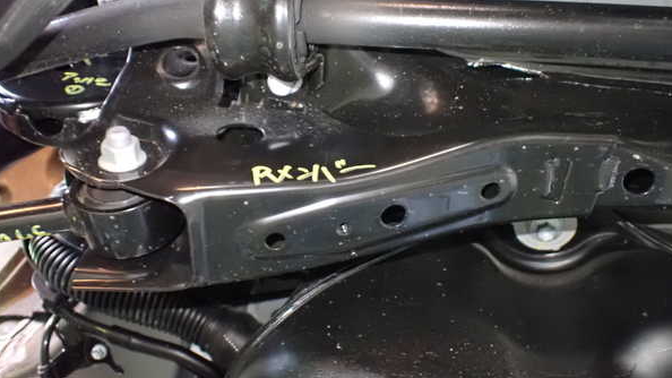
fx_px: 588
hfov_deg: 59.5
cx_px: 336
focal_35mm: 33
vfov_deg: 35.6
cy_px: 163
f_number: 2.3
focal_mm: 5.4
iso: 1600
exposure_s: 1/15
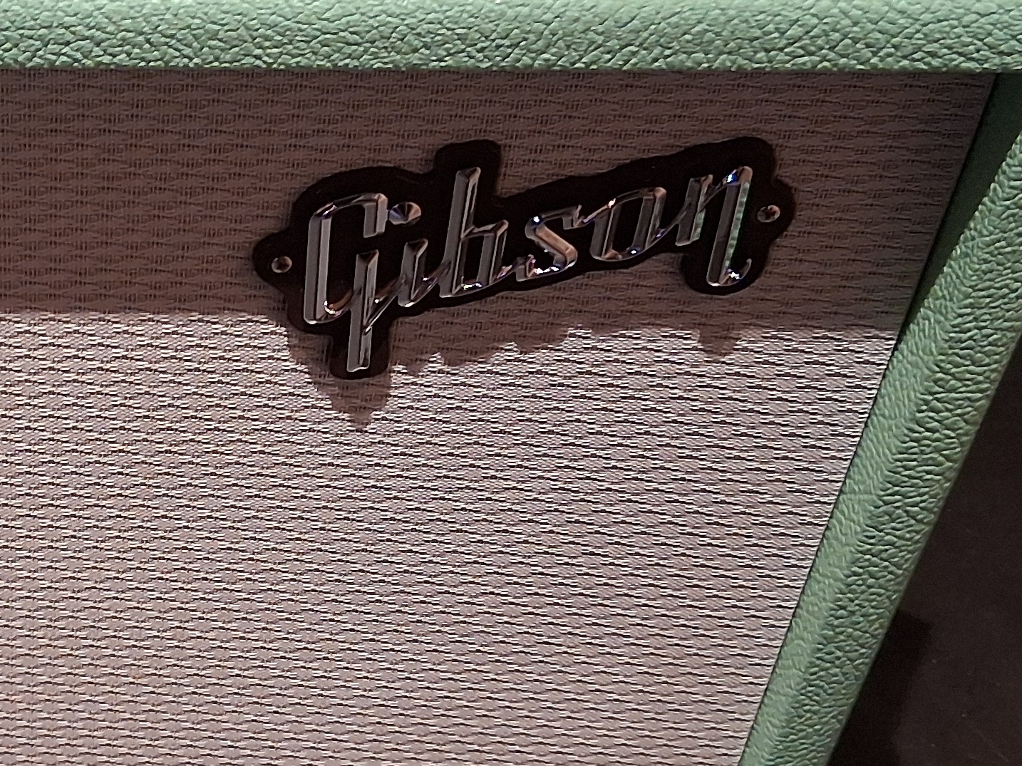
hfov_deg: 25.0
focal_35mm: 74
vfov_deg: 19.9
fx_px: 2184
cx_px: -9
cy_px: 296
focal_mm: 3.98
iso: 250
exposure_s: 1/50
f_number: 1.8
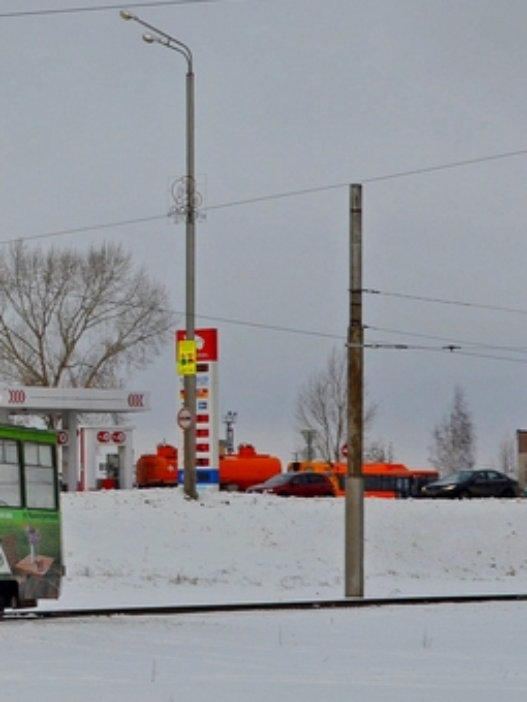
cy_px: 184
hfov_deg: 9.3
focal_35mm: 153
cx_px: -352
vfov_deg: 12.9
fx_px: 3106
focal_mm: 30
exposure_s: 1/250
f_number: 8
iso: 100
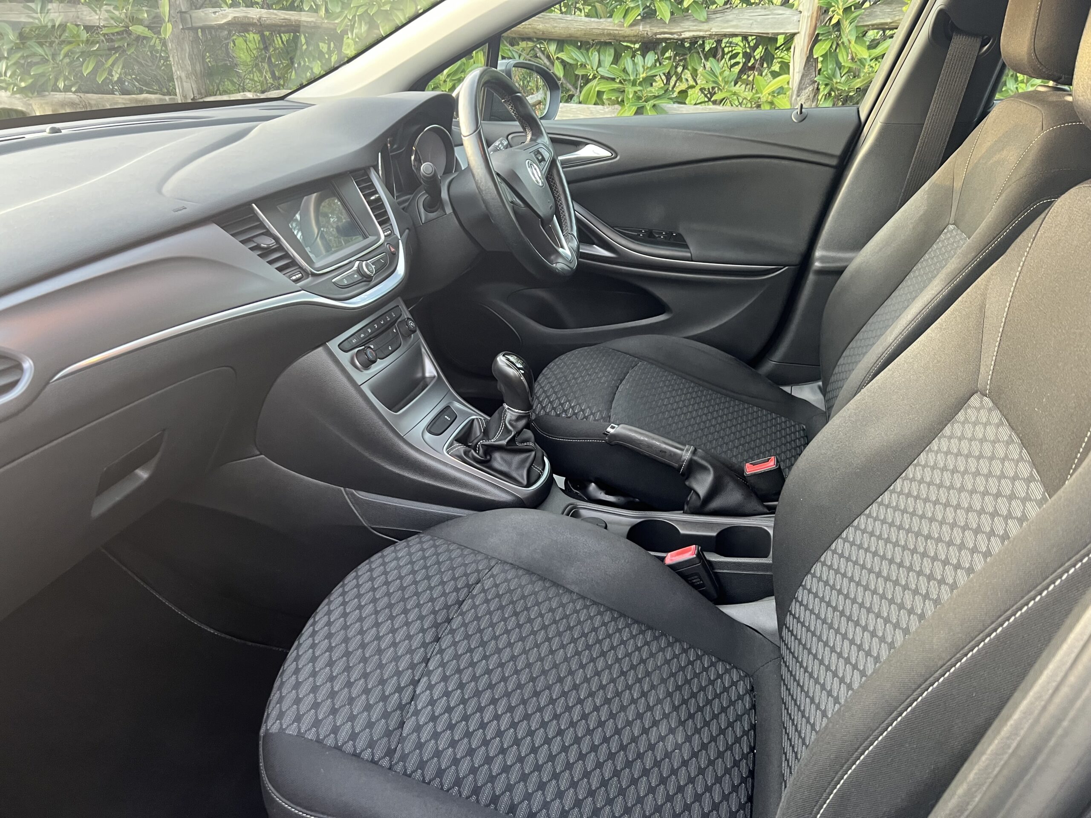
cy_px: 409
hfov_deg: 67.3
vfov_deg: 53.1
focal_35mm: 26
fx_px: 819
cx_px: 546
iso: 200
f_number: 1.5
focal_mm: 5.7
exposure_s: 1/60
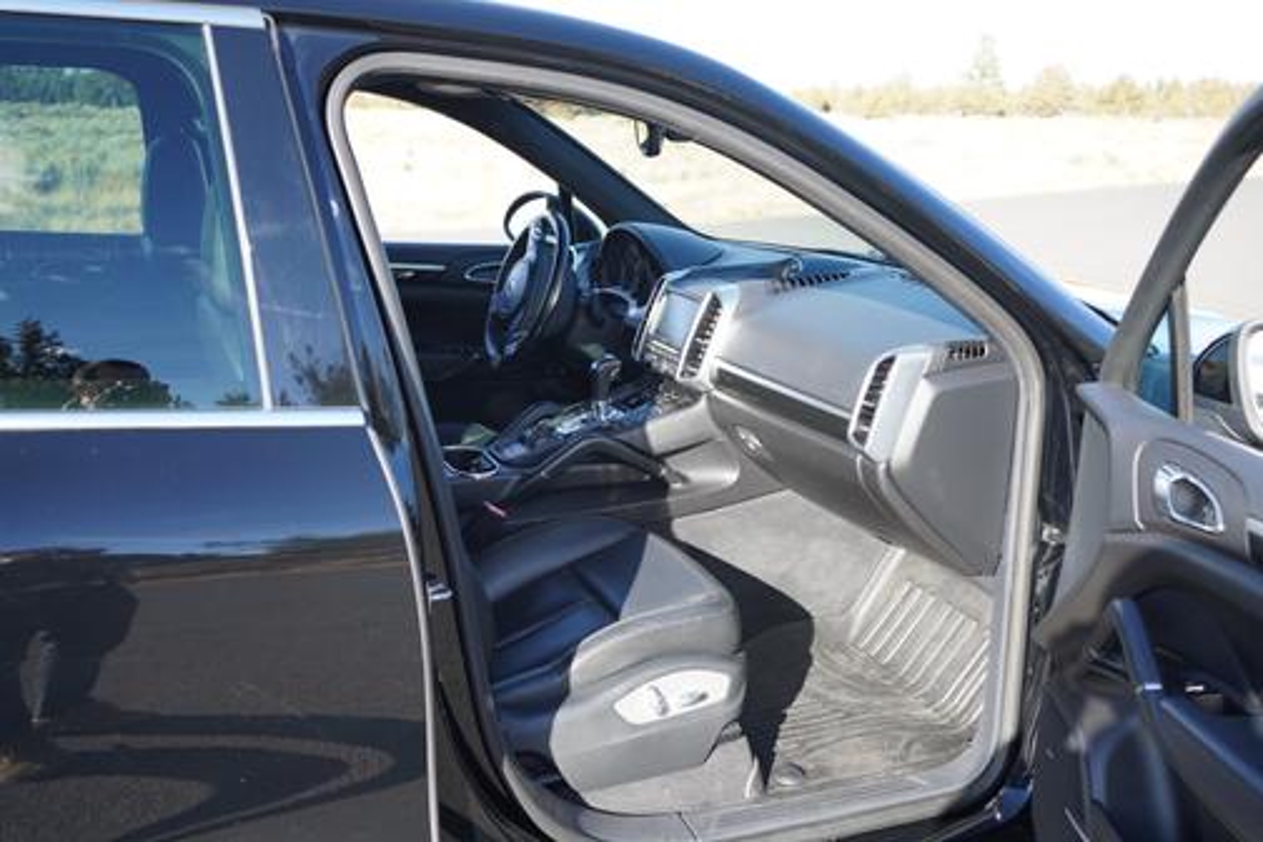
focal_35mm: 35
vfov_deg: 37.9
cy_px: 421
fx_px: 1228
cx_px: 632
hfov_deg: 54.4
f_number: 4.5
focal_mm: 35
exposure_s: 1/100
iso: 100
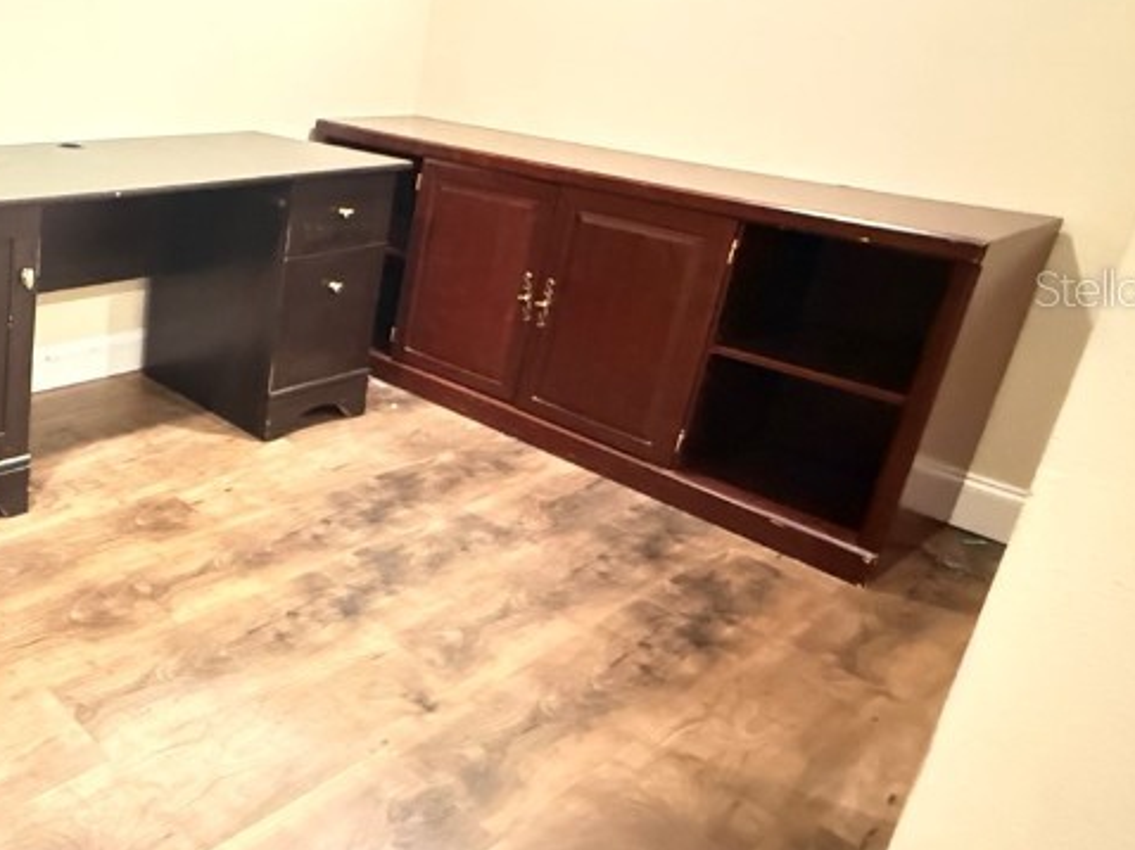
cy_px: 287
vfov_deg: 46.1
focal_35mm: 30
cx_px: 43
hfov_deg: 50.5
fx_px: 983
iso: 2500
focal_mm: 2.22
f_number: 2.2
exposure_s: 1/30
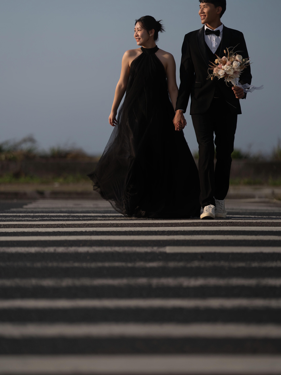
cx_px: 159
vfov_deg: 11.6
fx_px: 1851
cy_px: 167
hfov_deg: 8.7
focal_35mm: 171
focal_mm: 135
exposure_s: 1/5000
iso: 100
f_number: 1.8
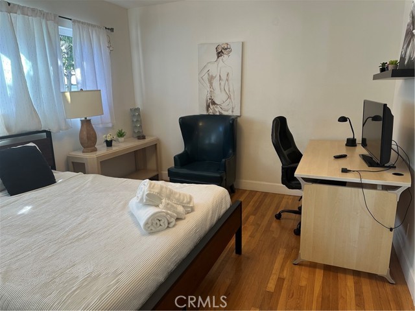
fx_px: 288
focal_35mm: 24
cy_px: 156
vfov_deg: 56.8
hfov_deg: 71.6
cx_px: 208
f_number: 1.78
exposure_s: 1/120
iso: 100
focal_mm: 6.86
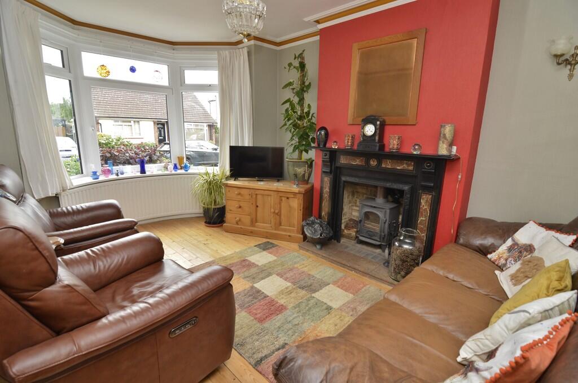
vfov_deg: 71.8
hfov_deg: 95.1
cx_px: 289
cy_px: 192
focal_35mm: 16
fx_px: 264
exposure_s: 1/60
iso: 400
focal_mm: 11
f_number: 5.6
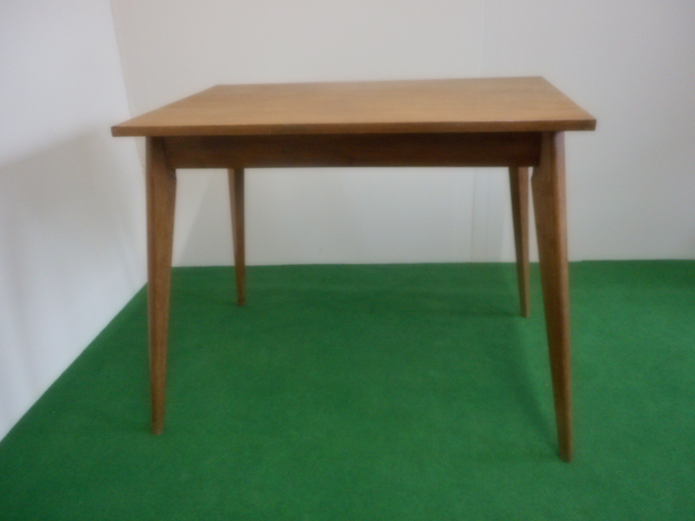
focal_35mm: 29
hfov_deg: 61.7
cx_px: 348
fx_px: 582
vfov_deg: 48.2
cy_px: 260
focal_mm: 5.2
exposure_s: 1/13
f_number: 4
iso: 400
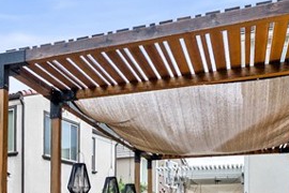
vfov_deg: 23.6
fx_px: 425
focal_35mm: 53
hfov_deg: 35.8
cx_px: 43
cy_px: 222
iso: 1250
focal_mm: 14
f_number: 3.2
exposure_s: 1/160
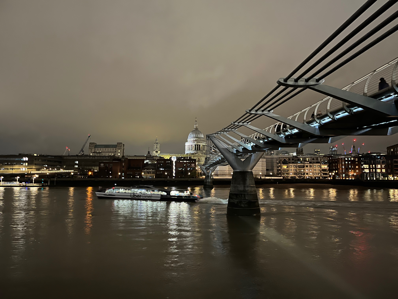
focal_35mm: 26
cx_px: 199
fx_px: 299
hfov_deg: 67.3
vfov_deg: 53.1
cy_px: 150
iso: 1000
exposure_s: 1/16
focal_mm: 5.1
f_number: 1.6
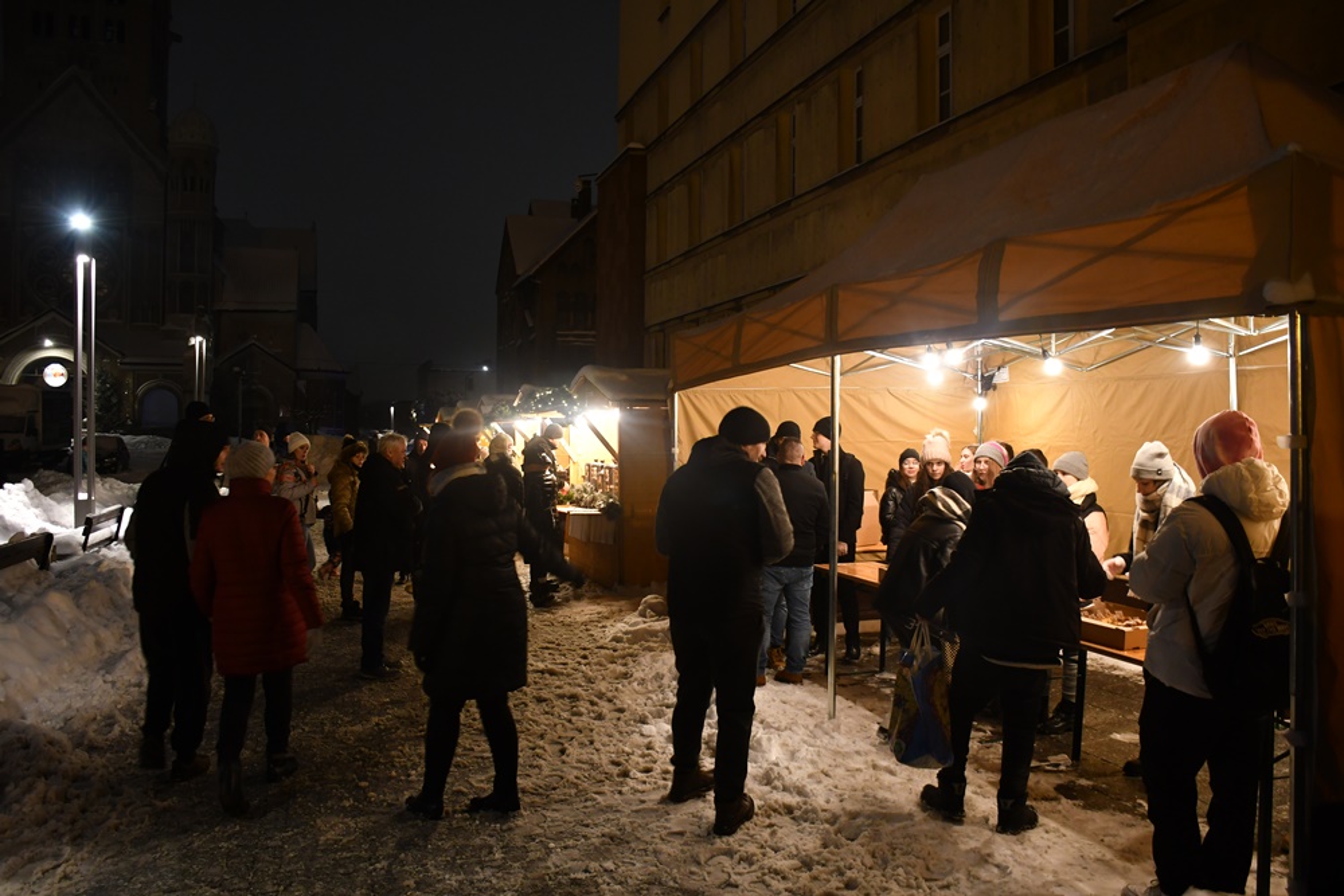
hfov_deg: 67.4
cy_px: 448
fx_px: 1008
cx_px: 672
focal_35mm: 27
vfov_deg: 47.9
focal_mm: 18
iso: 1000
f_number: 3.5
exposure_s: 1/30
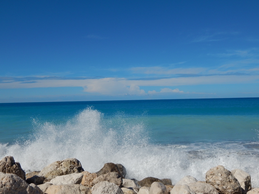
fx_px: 284
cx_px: 130
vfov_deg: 37.7
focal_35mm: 38
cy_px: 97
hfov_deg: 49.0
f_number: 6.9
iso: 125
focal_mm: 6.8
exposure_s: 1/1250
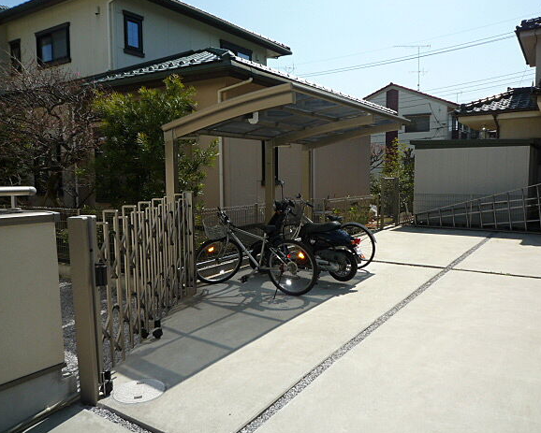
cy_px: 221
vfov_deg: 53.2
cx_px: 290
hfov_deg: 64.0
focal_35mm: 27
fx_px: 433
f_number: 4.5
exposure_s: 1/640
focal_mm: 4.4
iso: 100
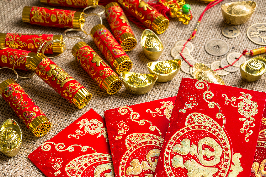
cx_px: 133
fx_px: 443
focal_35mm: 60
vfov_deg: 22.6
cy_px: 88
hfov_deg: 33.4
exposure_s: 1/1.67
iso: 100
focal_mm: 60
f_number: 11
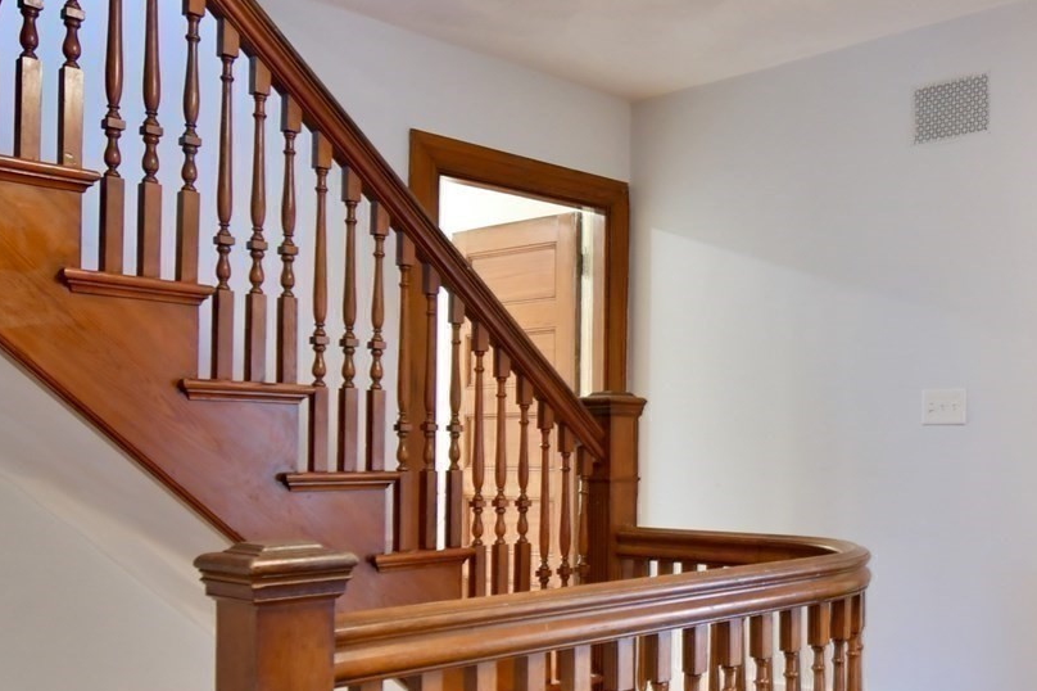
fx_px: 1094
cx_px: 796
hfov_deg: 48.5
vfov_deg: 34.7
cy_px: 454
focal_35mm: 38
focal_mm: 10
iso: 1250
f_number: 4.5
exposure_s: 1/15
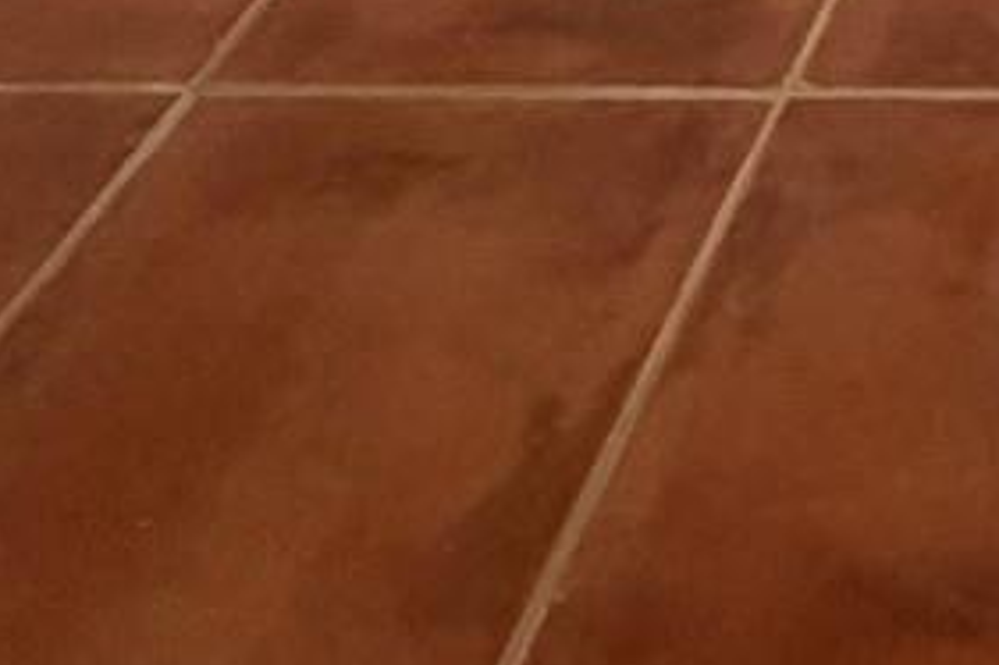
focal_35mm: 83
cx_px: 1632
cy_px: -1383
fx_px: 2302
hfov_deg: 20.0
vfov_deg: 10.7
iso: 320
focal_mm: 2.22
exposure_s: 1/120
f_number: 2.2
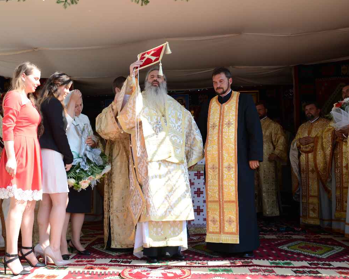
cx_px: 142
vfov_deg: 35.2
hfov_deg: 43.1
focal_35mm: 43
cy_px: 140
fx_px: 440
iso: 100
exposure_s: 1/100
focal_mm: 25
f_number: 6.3
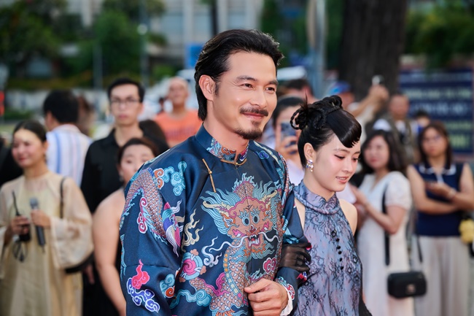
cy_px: 158
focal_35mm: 110
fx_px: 1448
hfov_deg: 18.6
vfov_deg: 12.4
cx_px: 237
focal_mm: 110
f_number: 4
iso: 320
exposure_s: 1/200
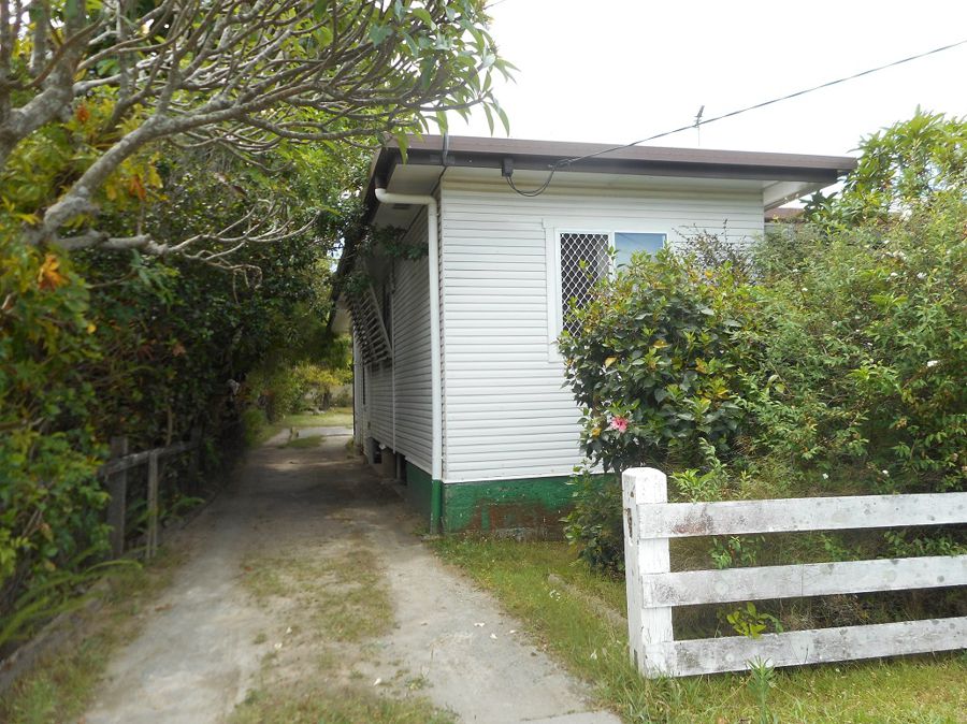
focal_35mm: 25
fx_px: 698
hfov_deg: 69.4
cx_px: 484
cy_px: 362
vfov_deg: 54.8
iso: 80
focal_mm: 4.5
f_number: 3.7
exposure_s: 1/250
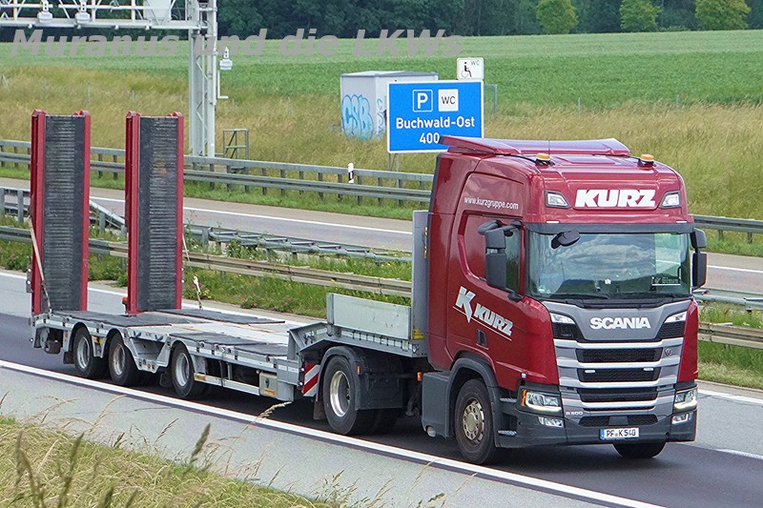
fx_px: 2327
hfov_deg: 18.6
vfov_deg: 12.5
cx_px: 382
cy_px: 254
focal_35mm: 110
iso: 2500
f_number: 5.6
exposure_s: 1/4000
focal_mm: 73.2
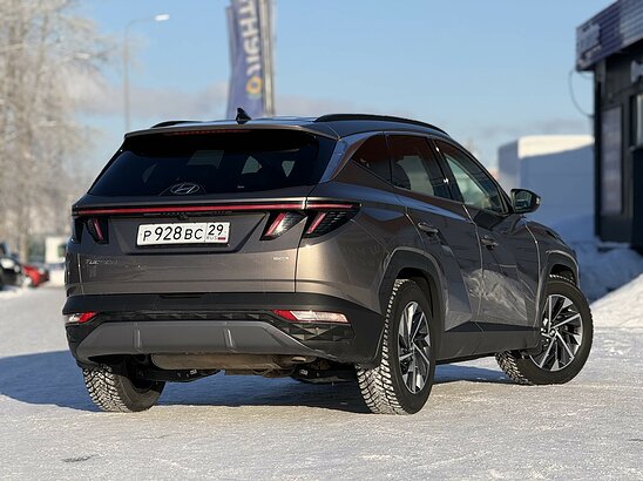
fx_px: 2227
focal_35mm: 120
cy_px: 240
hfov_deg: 16.4
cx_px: 322
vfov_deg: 12.3
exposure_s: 1/2283
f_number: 2.8
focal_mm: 15.66
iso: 64
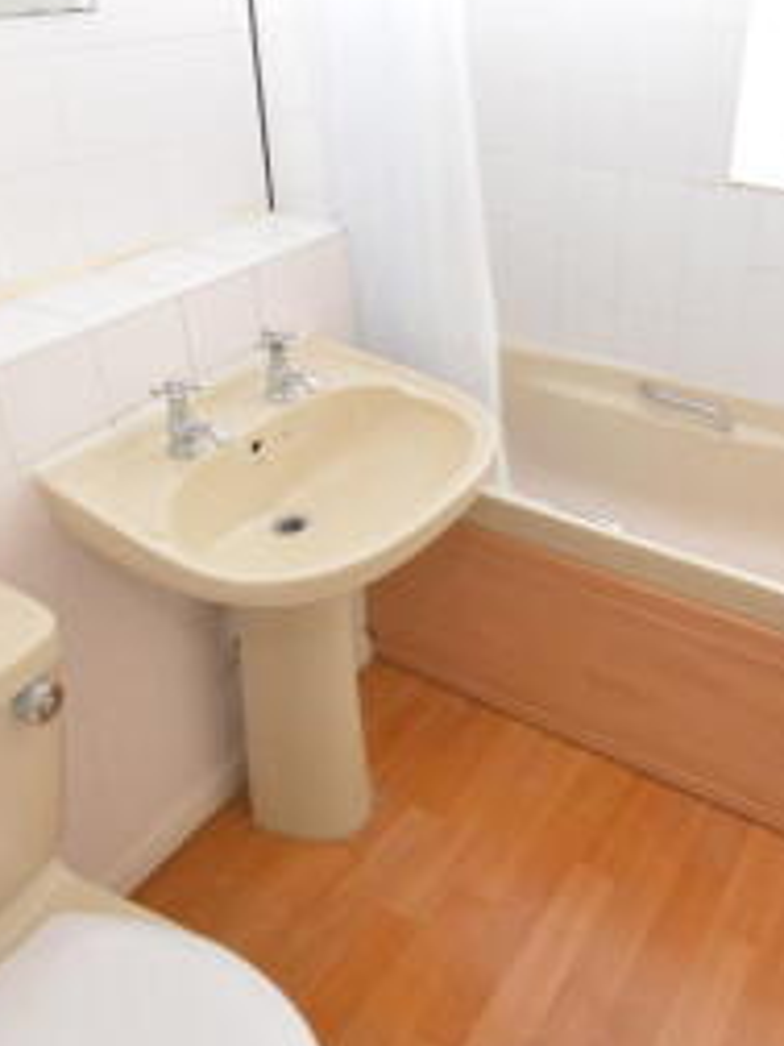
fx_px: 903
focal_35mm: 30
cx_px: 539
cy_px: 459
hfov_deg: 46.0
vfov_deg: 59.9
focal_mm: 11
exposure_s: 1/50
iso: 800
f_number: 3.5
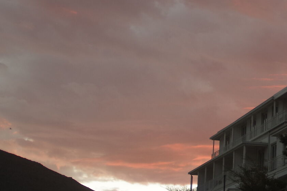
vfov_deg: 10.3
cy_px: -19
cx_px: 387
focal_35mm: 131
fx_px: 1043
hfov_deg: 14.9
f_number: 2.8
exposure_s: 1/125
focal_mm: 31
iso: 400
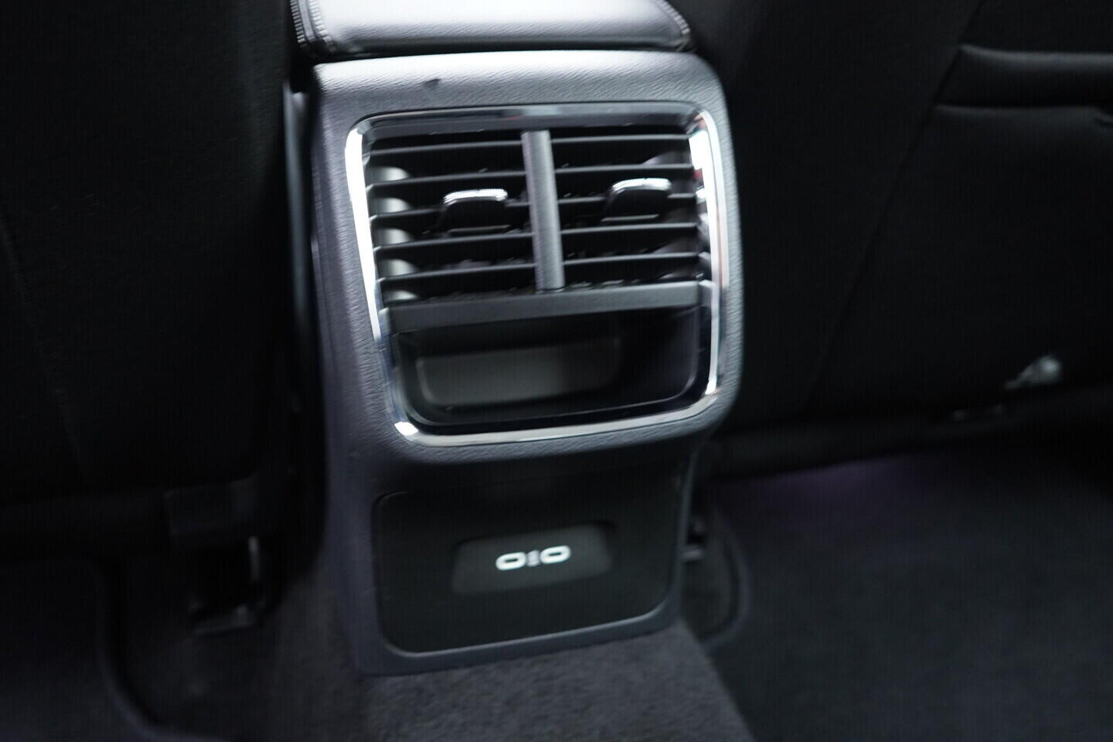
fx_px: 1113
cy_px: 371
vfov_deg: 36.9
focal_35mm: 36
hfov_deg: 53.1
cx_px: 556
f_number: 2.8
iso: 2000
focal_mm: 24
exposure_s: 1/40
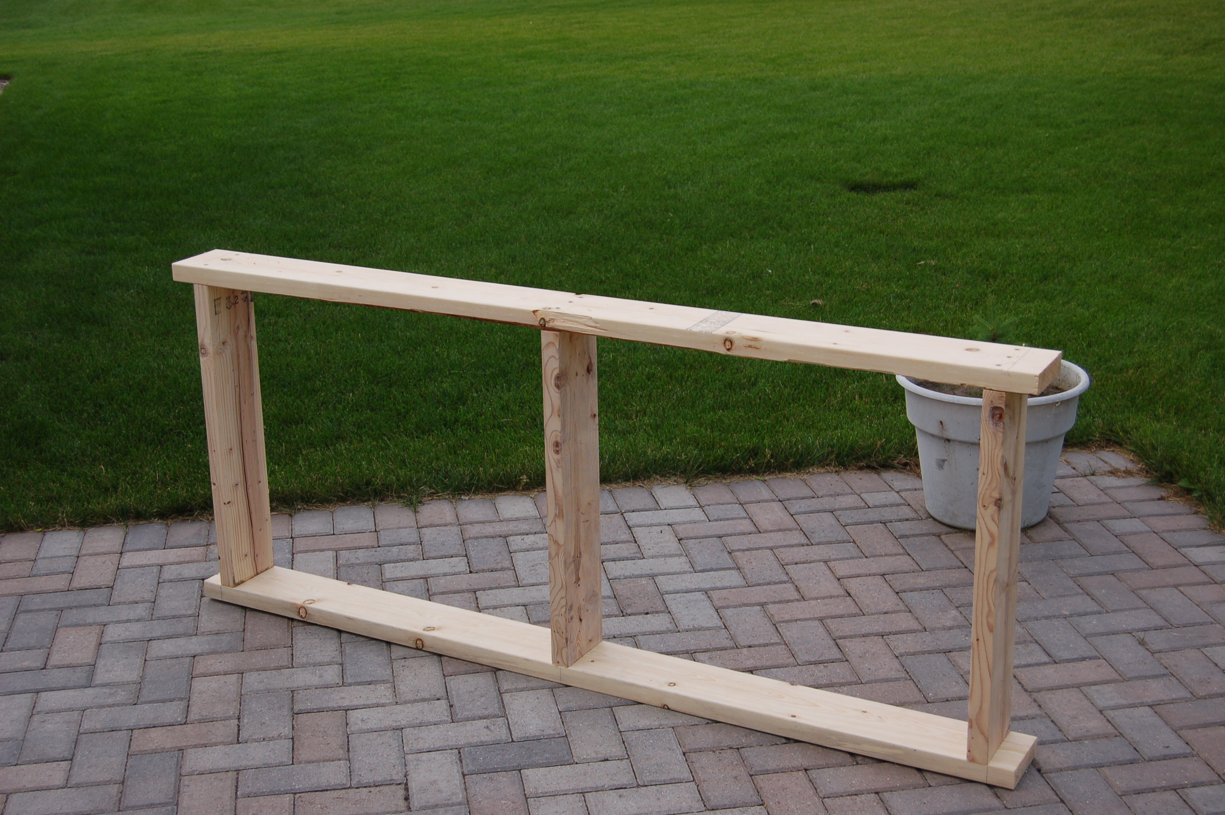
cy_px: 408
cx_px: 612
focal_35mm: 51
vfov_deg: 26.4
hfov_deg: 38.9
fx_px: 1734
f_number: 5.6
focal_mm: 34
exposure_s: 1/125
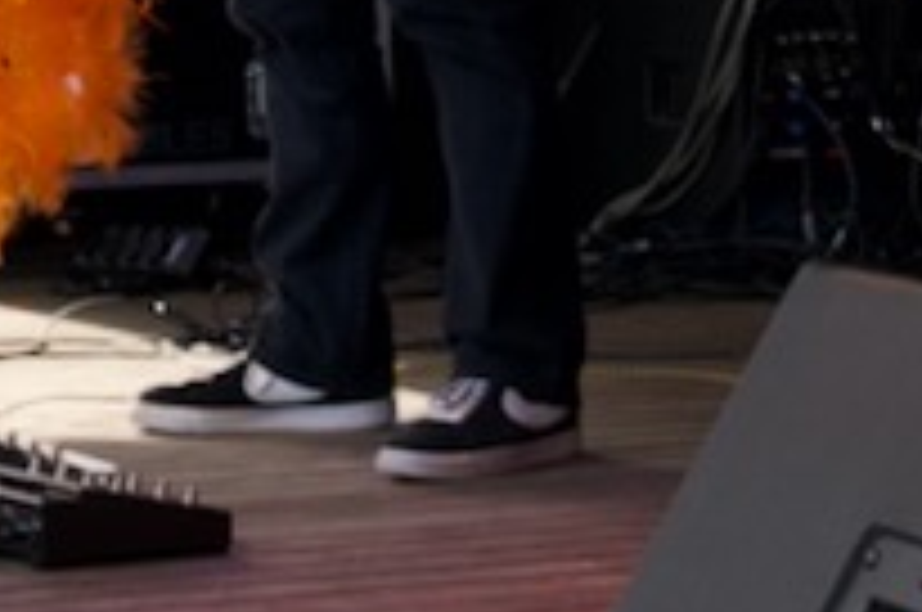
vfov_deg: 6.8
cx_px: 607
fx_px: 4961
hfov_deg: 10.6
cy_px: -594
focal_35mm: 194
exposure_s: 1/400
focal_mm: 11.26
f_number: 2.8
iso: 100
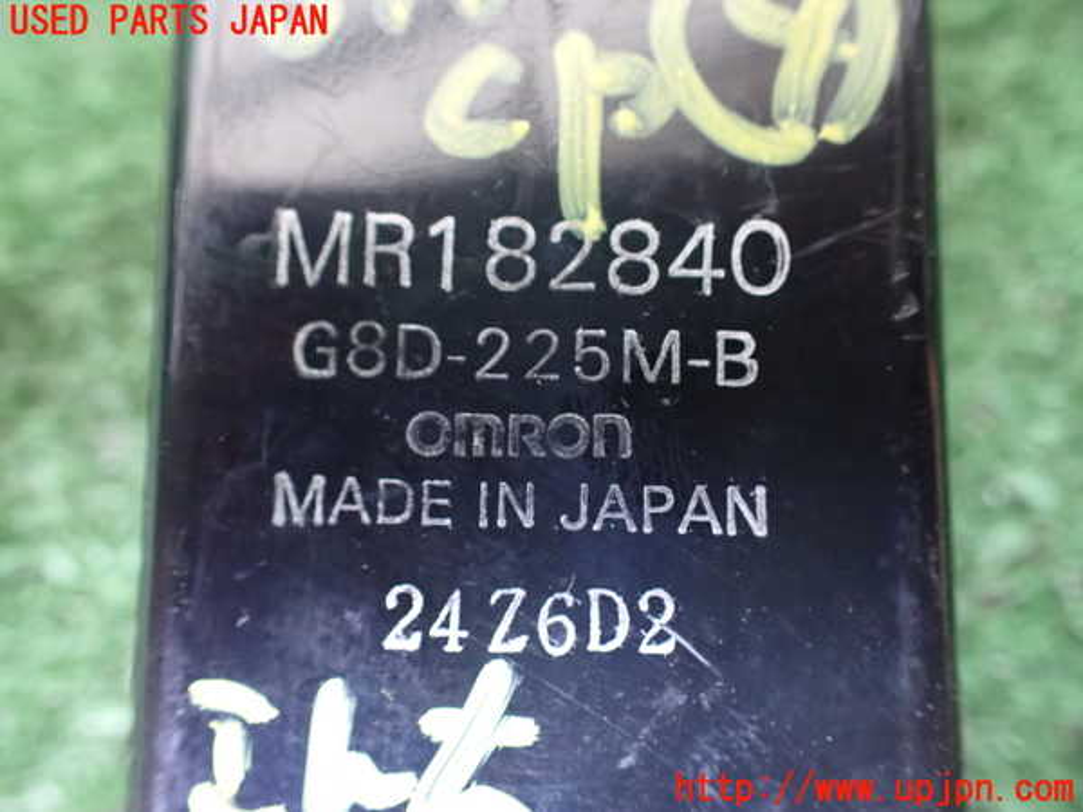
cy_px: 406
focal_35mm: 30
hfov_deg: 60.0
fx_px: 939
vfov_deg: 46.8
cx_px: 542
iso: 1250
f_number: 2.3
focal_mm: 5.4
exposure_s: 1/30
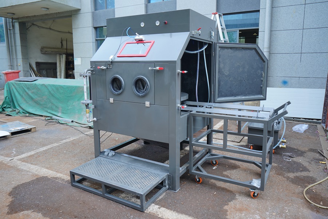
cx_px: 164
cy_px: 110
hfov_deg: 76.1
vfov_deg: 55.1
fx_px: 209
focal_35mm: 23
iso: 125
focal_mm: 23
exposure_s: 1/45
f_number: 4
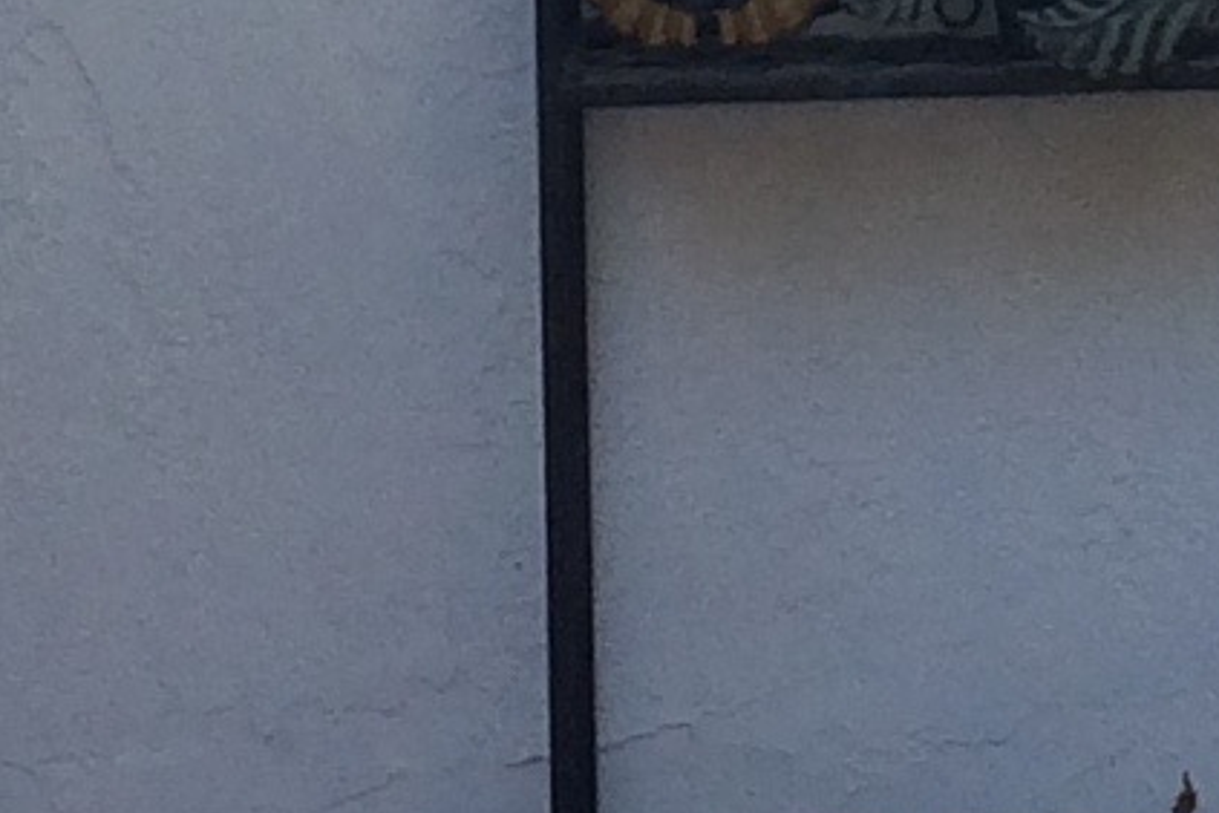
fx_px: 7889
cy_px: -2035
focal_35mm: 233
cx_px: 1308
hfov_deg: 8.8
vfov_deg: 5.4
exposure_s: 1/213
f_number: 2.2
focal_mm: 4.15
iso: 32
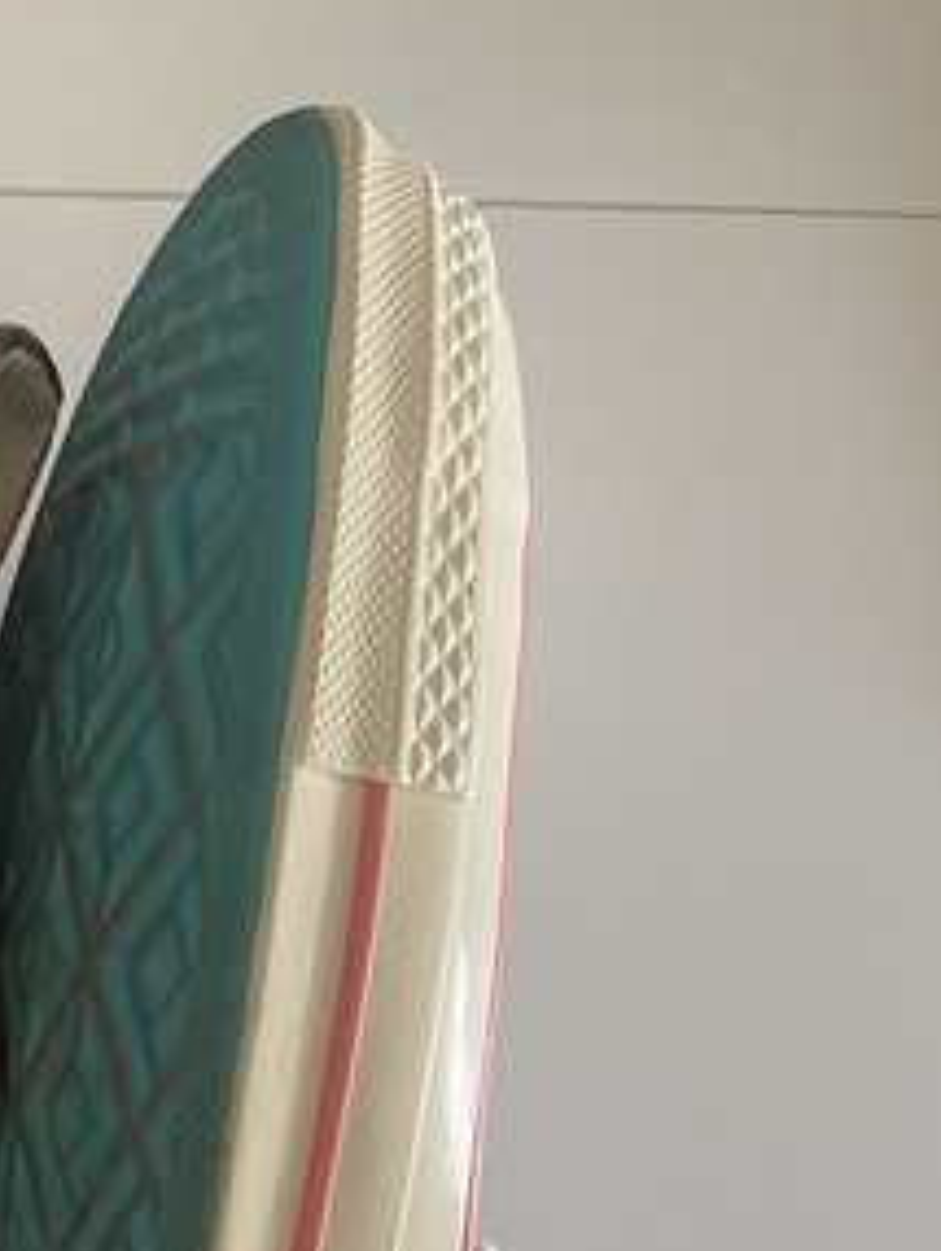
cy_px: 1446
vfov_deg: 27.8
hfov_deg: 22.4
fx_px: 2244
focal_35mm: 62
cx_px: -79
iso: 250
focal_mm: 4.2
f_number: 1.6
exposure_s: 1/60
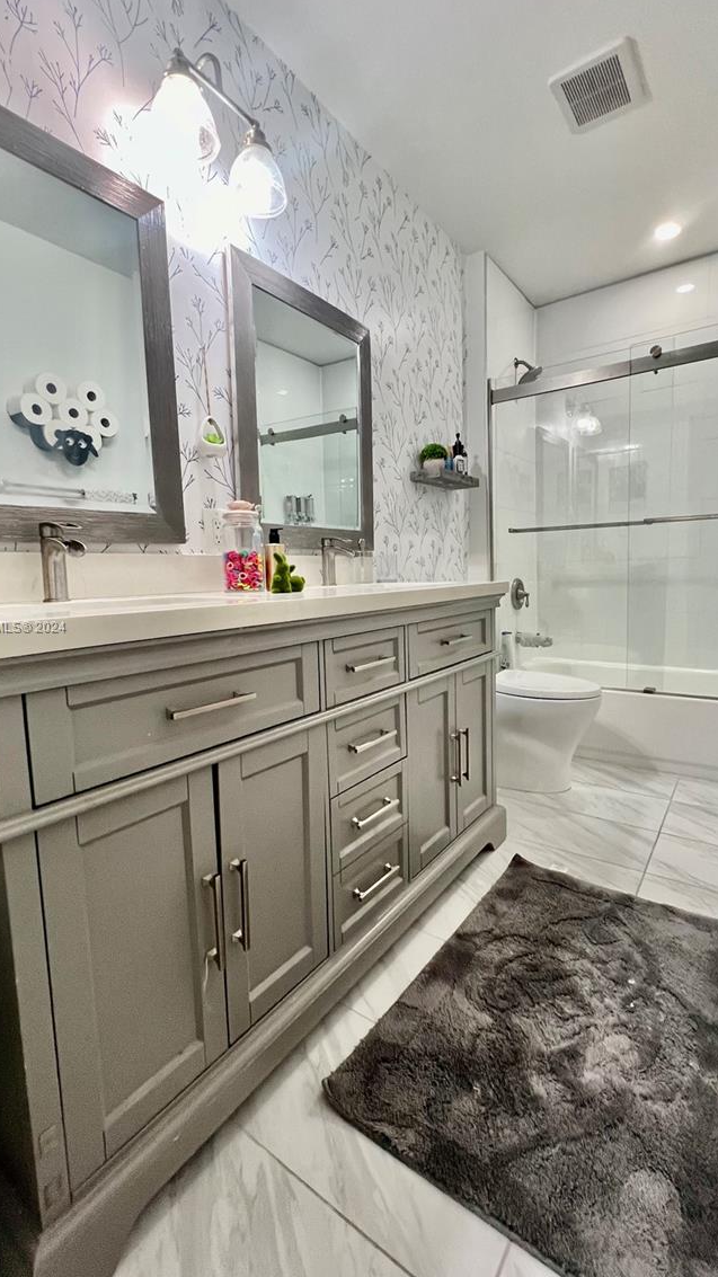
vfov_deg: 103.0
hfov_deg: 70.5
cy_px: 628
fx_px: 508
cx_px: 366
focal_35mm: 15
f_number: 1.8
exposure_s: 1/120
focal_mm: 1.57
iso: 200
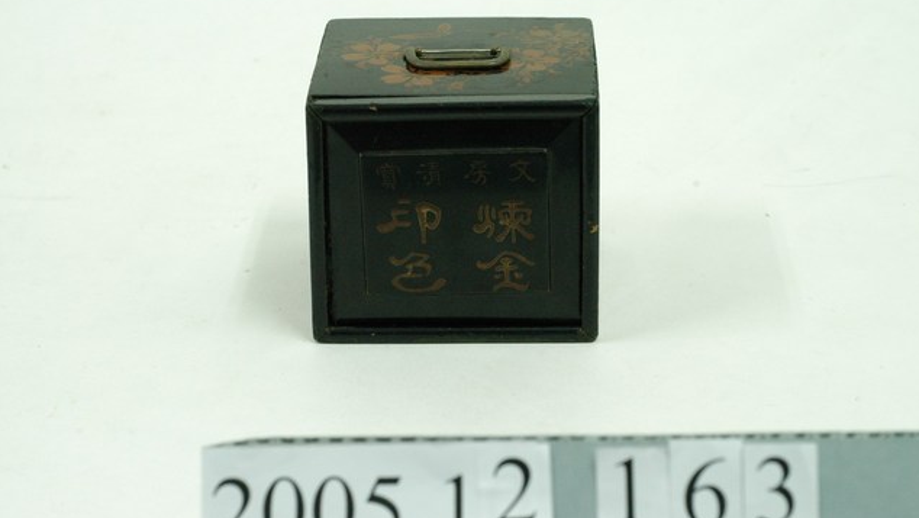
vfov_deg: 12.8
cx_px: 462
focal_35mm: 95
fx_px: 2316
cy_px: 240
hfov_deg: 22.4
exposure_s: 1/20
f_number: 8
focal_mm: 60
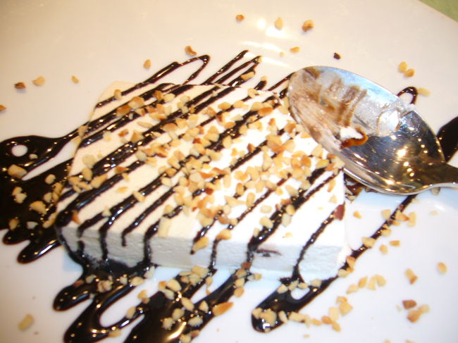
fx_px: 463
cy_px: 172
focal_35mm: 35
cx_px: 229
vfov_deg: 40.7
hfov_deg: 52.6
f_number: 2.8
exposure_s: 1/8
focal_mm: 5.8
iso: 100
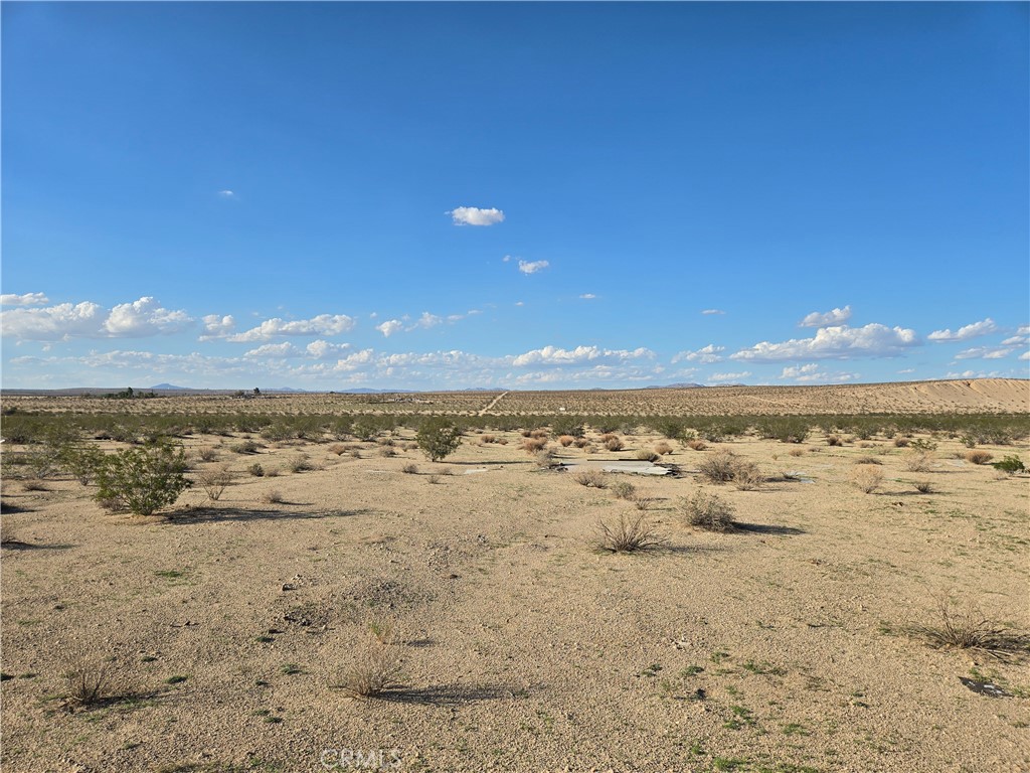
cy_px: 386
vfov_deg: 58.9
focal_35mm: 23
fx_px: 684
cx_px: 515
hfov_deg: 73.9
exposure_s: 1/2277
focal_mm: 5.4
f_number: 1.8
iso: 25
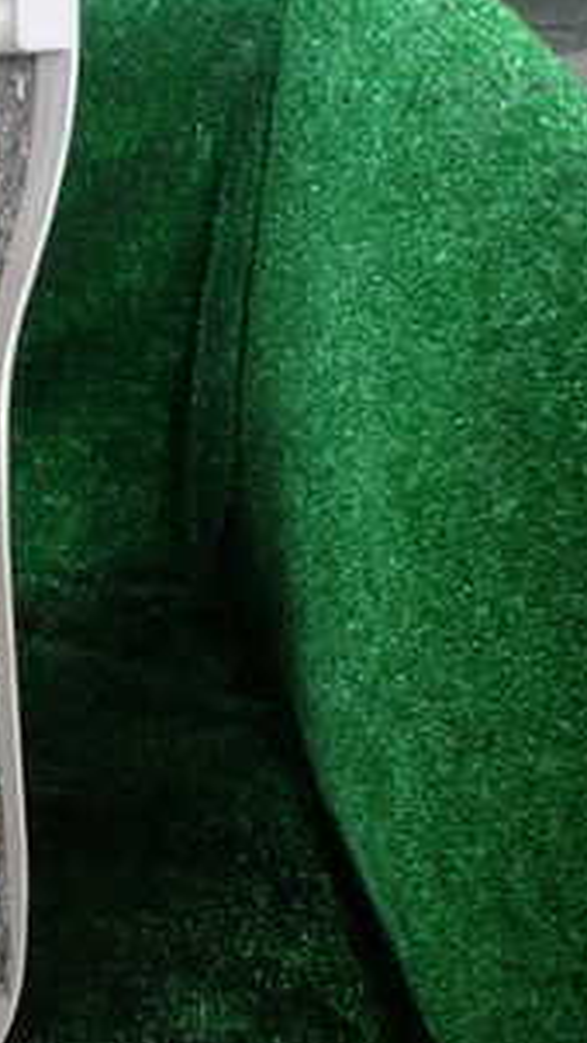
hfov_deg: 16.2
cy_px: 494
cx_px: -397
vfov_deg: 32.3
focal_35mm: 65
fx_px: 1798
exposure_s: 1/60
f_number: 2.3
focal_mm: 5.4
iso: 200
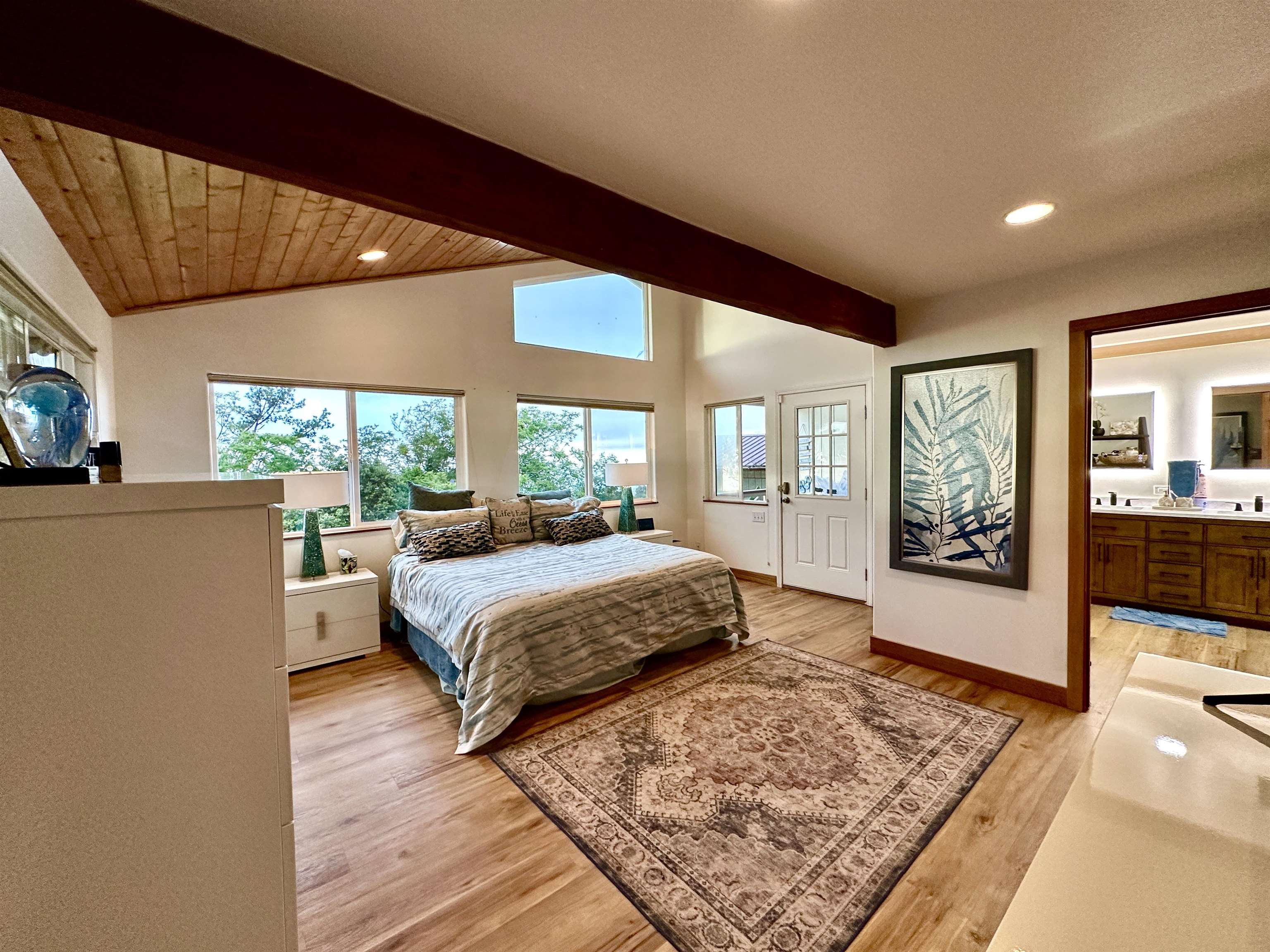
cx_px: 635
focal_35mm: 14
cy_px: 476
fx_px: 514
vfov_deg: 85.7
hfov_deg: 102.1
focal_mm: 2.22
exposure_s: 1/120
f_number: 2.2
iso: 250
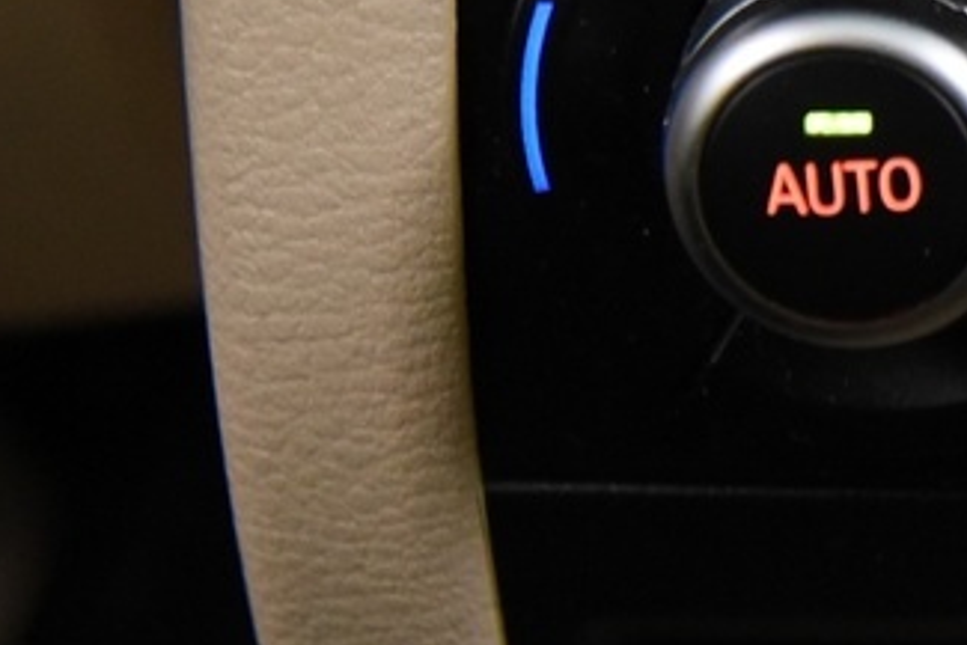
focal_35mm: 199
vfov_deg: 6.9
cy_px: 42
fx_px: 5347
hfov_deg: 9.8
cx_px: 1773
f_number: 4
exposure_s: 1/15
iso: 4000
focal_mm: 40
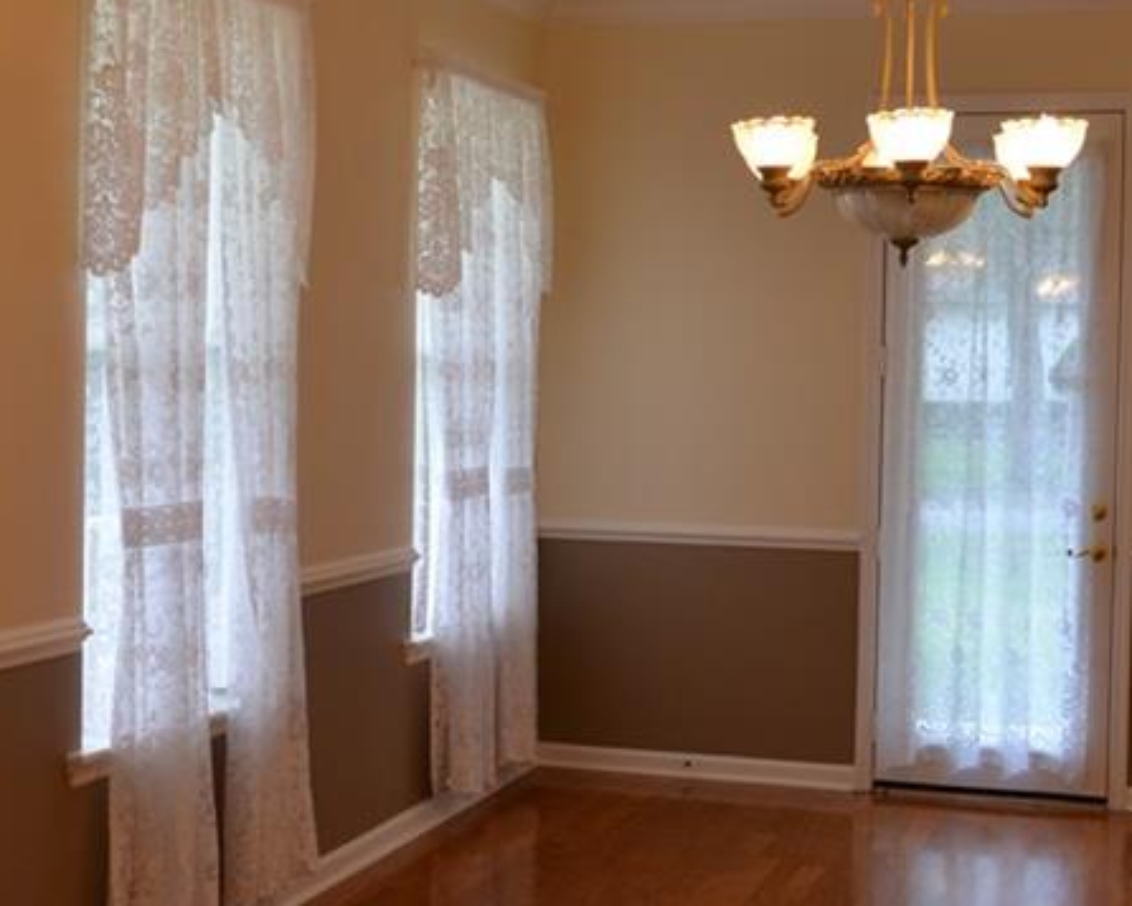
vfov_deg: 26.2
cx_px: 581
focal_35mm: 58
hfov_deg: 32.5
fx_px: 1944
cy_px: 390
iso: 400
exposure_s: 1/80
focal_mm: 18
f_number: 4.5
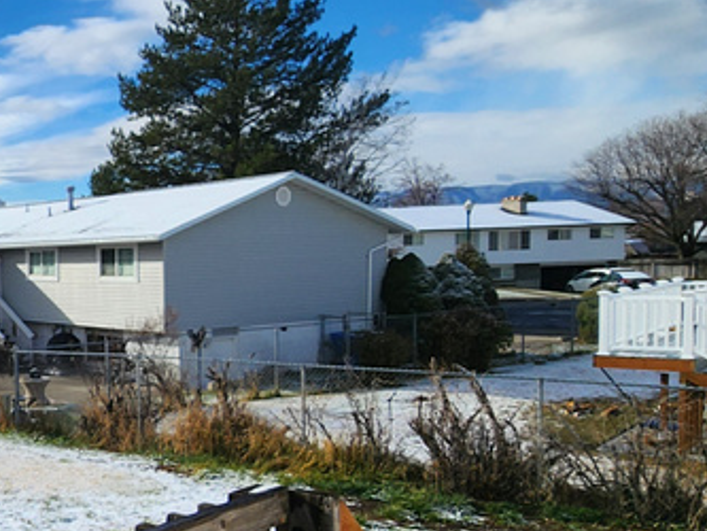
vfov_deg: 35.9
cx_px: -168
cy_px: 314
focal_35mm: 40
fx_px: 817
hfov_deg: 35.3
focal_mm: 2.2
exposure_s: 1/4153
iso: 50
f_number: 2.2
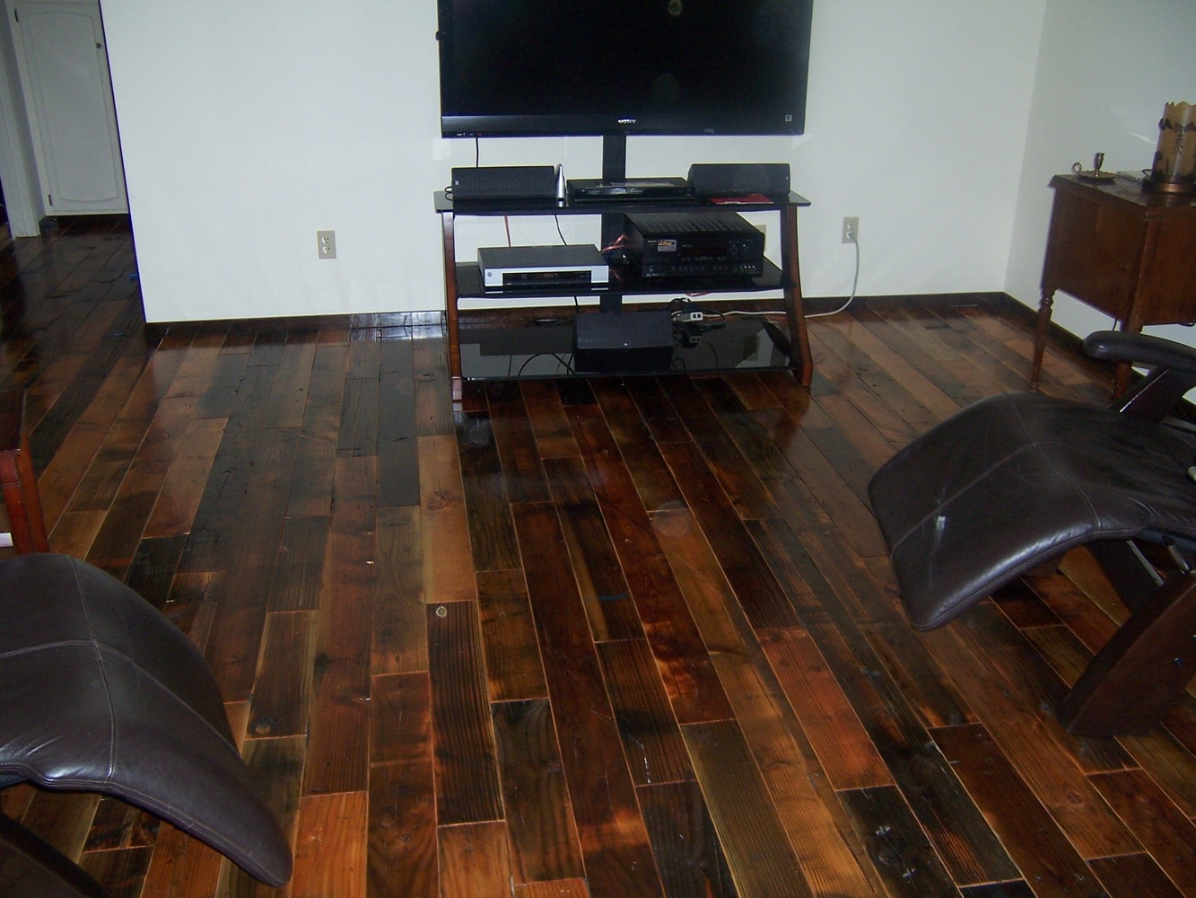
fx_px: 1140
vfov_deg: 43.0
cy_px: 449
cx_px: 598
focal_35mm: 33
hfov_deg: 55.3
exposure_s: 1/60
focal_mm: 5.5
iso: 140
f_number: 2.8
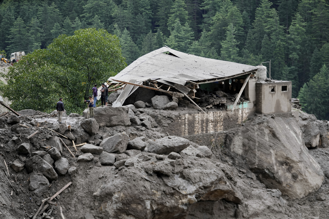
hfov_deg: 19.6
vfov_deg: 13.2
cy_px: 110
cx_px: 164
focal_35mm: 104
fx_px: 950
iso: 500
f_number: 2.8
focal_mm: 104
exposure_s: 1/1000
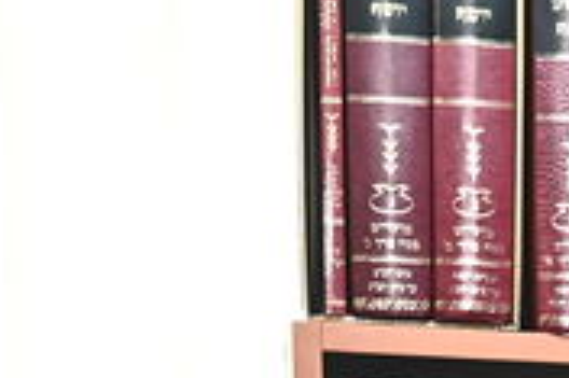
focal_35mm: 215
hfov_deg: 9.0
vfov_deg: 5.7
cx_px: 1128
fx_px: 3395
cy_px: 1350
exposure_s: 1/125
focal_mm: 27
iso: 1250
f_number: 5
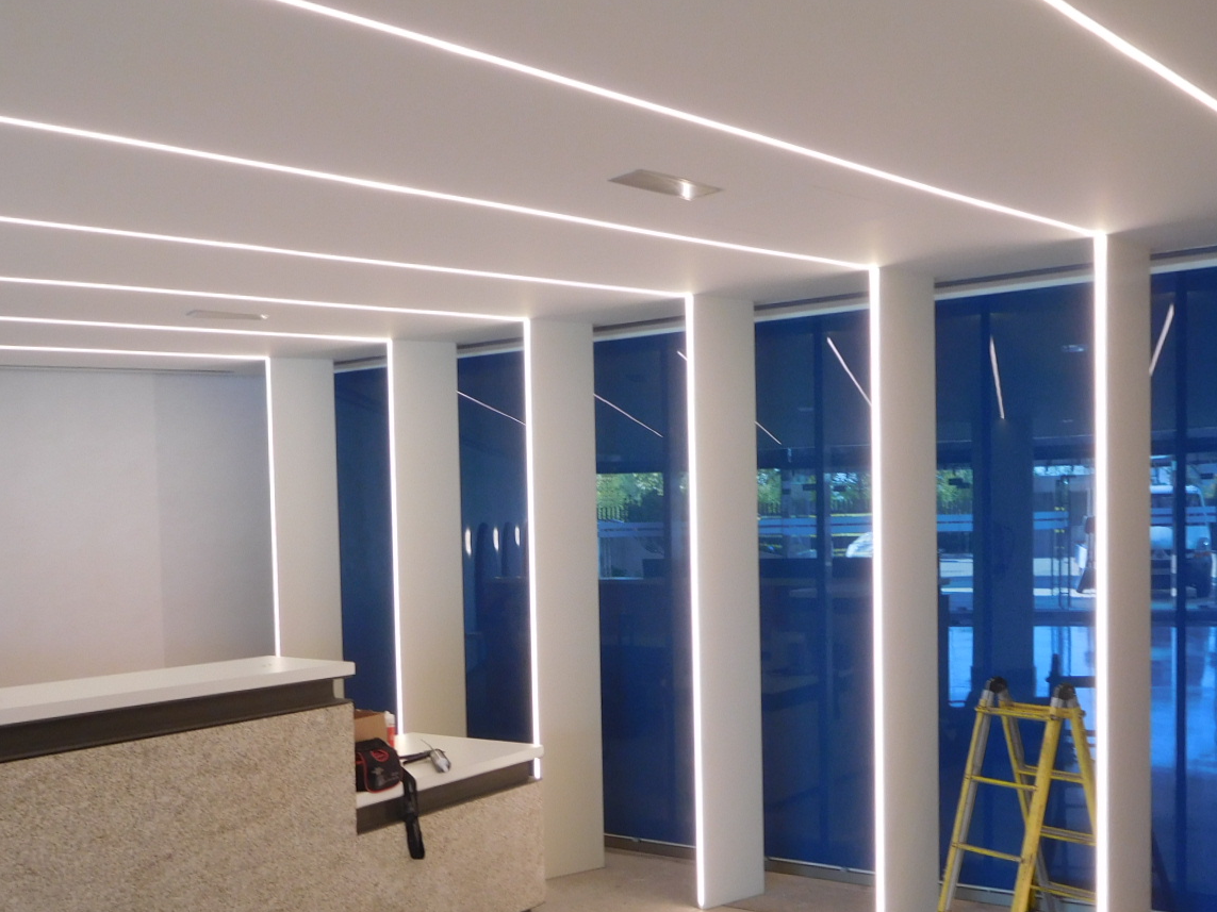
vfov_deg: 40.3
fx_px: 1230
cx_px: 560
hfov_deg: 52.6
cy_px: 591
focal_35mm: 35
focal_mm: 4.5
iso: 125
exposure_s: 1/50
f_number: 3.4
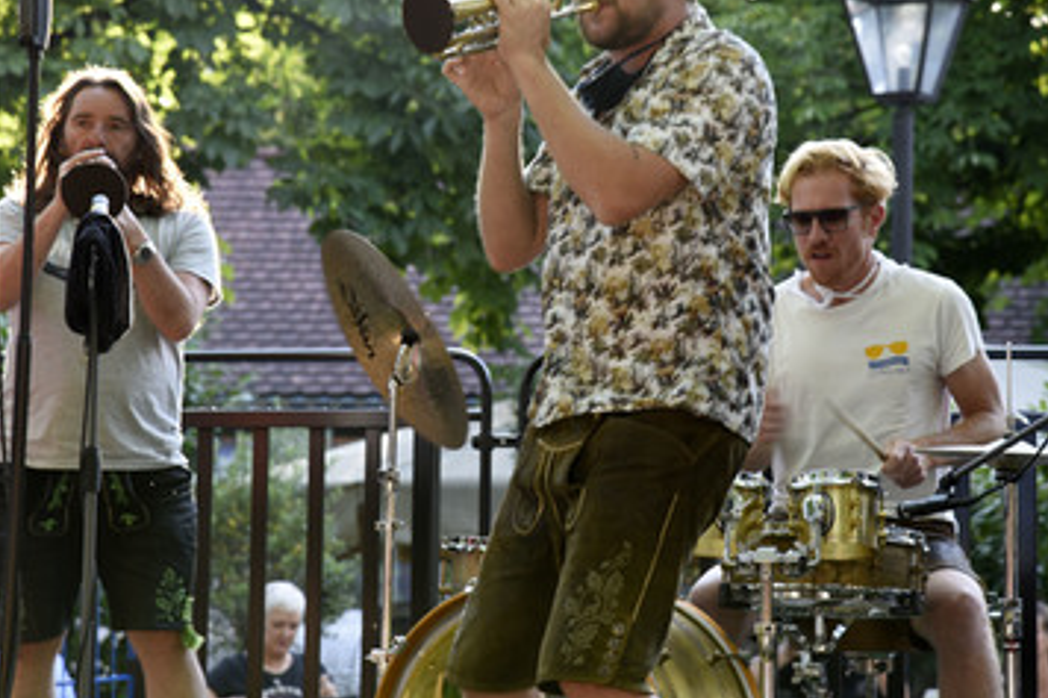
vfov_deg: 9.0
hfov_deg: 13.5
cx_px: 584
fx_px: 4423
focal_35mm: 152
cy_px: 271
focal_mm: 120
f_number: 6.3
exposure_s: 1/80
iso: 400
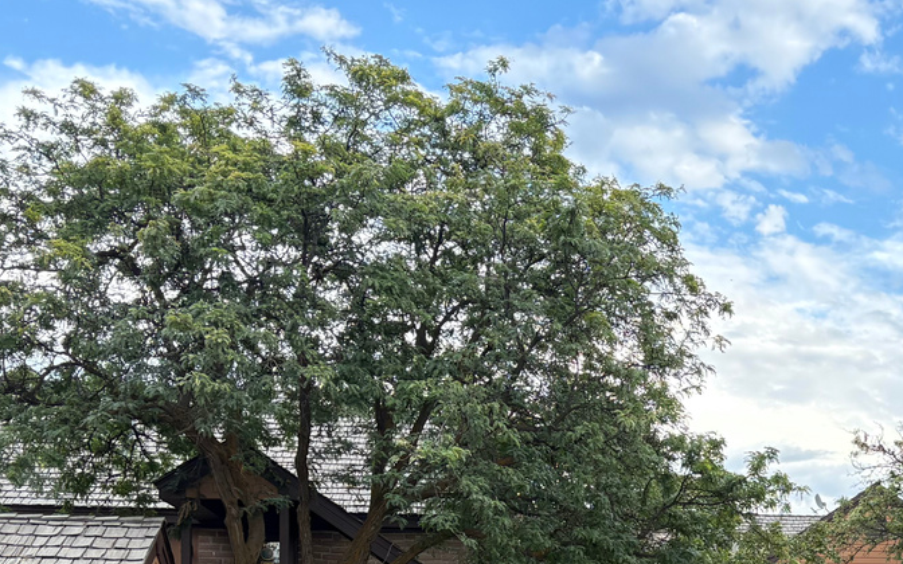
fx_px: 1550
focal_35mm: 63
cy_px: 720
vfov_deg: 19.2
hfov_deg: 30.3
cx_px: 895
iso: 80
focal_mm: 5.96
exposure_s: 1/242
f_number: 1.6
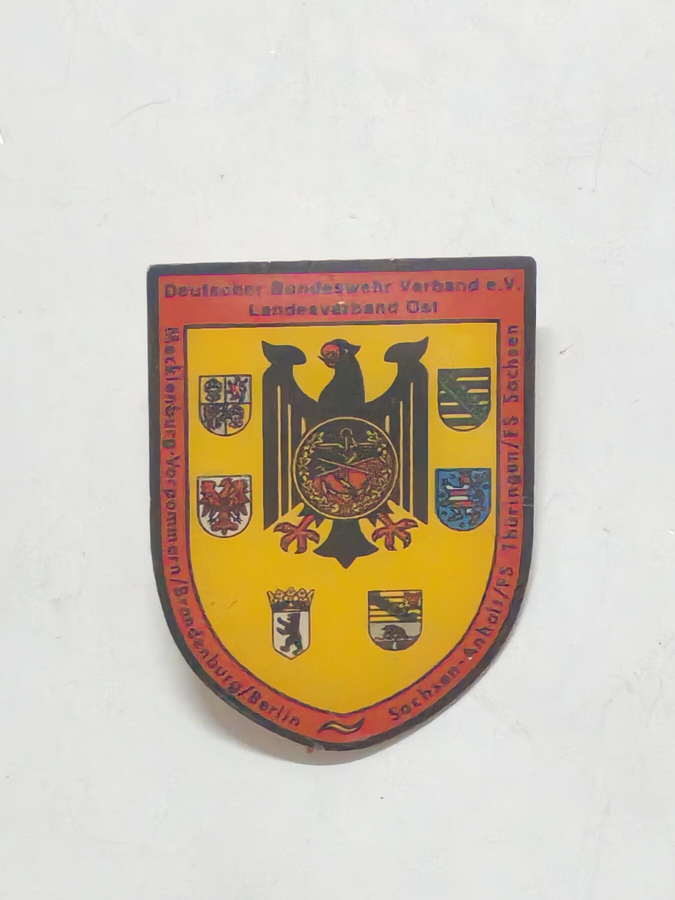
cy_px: 450
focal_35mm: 136
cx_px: 338
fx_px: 3536
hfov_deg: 10.9
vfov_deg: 14.5
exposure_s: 1/33
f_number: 1.95
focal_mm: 5.52
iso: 1600
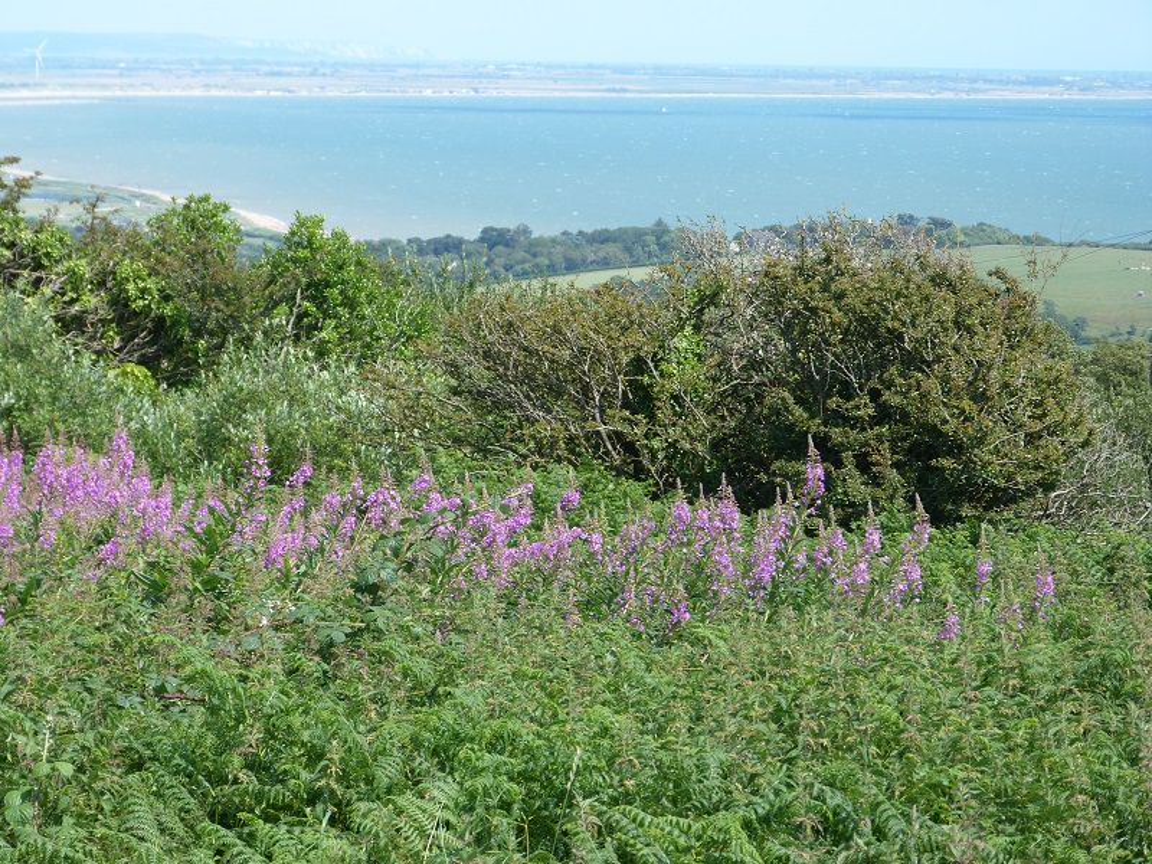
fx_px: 6024
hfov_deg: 10.9
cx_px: 576
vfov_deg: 8.2
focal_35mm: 181
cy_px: 432
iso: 80
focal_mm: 32.5
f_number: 4.5
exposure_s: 1/250
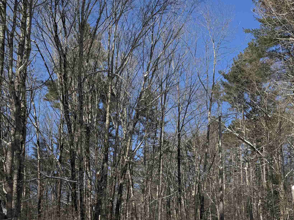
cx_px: 132
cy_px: 205
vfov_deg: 30.5
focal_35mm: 45
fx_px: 382
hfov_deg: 42.0
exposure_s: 1/4405
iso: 80
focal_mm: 6.76
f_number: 1.78
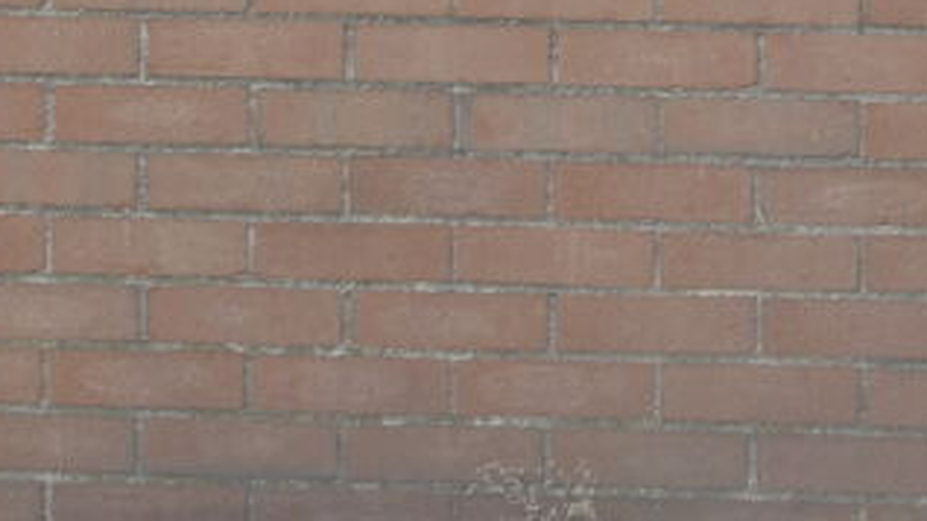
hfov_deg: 6.8
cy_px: -1102
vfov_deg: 3.8
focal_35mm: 306
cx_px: 2072
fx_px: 7516
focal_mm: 35
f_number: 4.5
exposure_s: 1/320
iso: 100
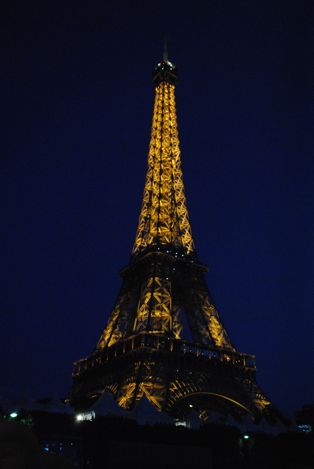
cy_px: 234
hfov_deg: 37.0
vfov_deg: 53.1
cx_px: 157
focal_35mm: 36
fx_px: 470
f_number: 5.6
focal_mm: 24
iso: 1600
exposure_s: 1/25
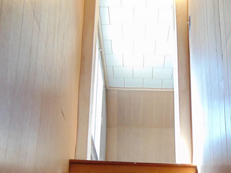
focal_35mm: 54
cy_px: 179
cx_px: 128
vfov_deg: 25.5
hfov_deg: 35.5
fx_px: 360
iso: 320
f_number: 3
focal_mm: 4.5
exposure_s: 1/30
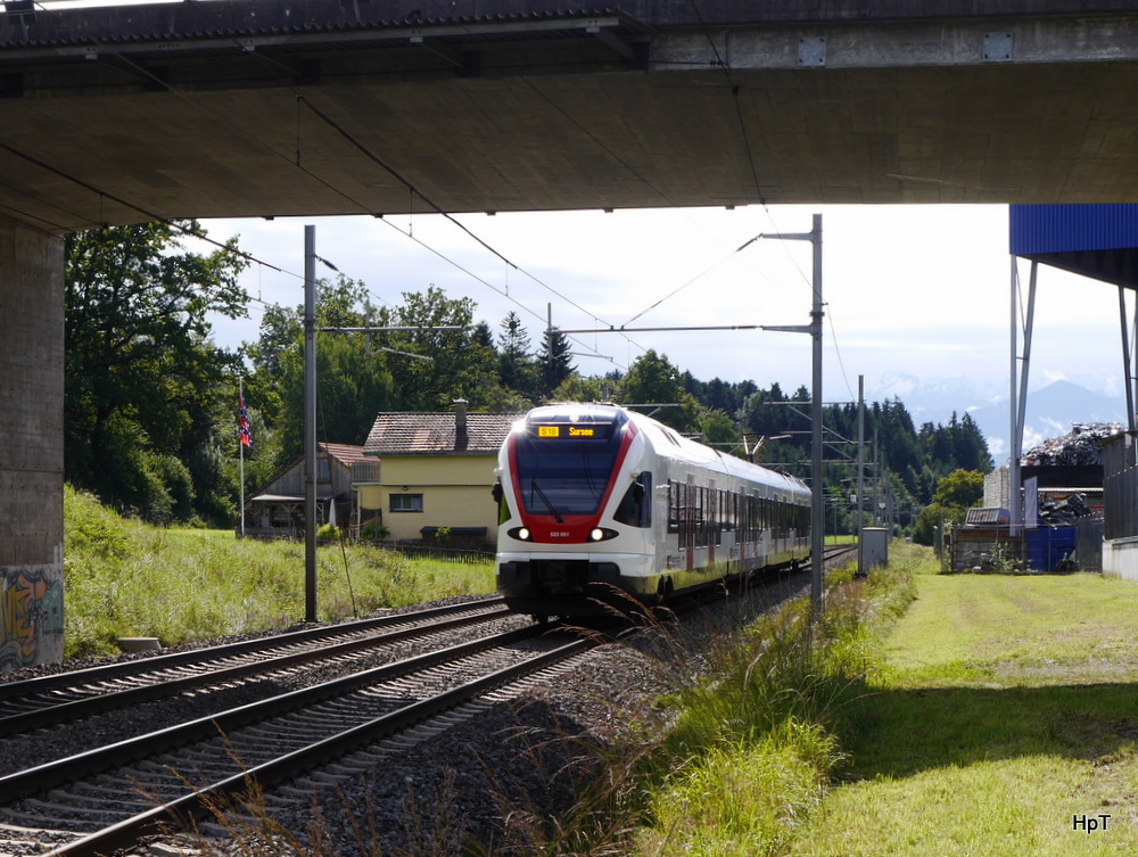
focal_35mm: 50
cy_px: 428
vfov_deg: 29.2
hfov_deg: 38.1
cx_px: 569
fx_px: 1646
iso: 160
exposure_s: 1/320
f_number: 8
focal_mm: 25
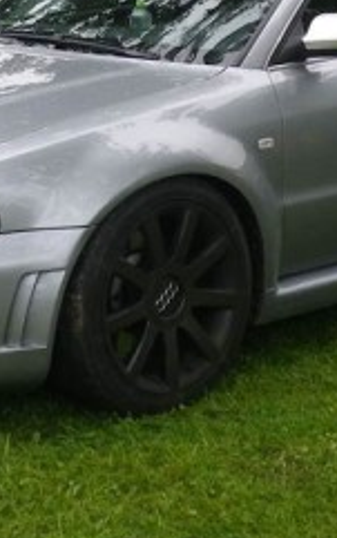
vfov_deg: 16.4
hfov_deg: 10.7
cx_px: 225
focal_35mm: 123
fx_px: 1804
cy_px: -80
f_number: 3.9
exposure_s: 1/100
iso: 80
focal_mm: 6.4
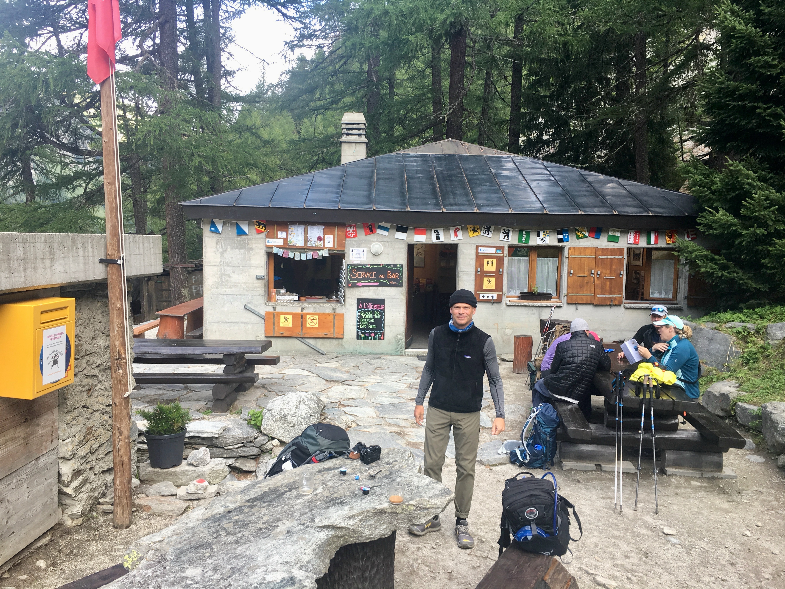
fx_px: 658
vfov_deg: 48.2
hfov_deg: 61.7
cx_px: 392
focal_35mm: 29
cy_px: 294
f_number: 2.2
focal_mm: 4.15
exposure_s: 1/119
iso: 25
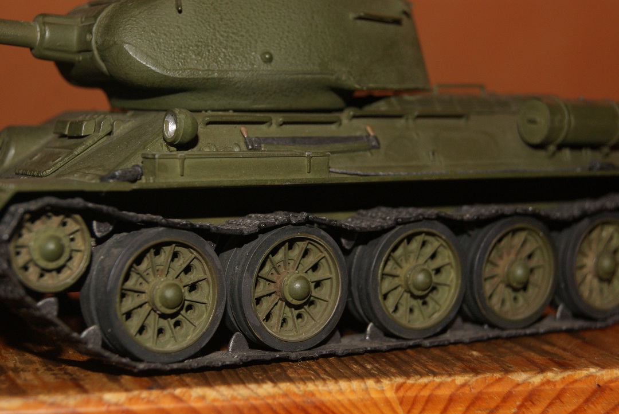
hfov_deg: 24.6
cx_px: 310
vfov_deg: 16.6
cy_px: 207
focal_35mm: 82
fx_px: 1420
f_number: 7.1
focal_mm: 55
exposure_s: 1/80
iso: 400
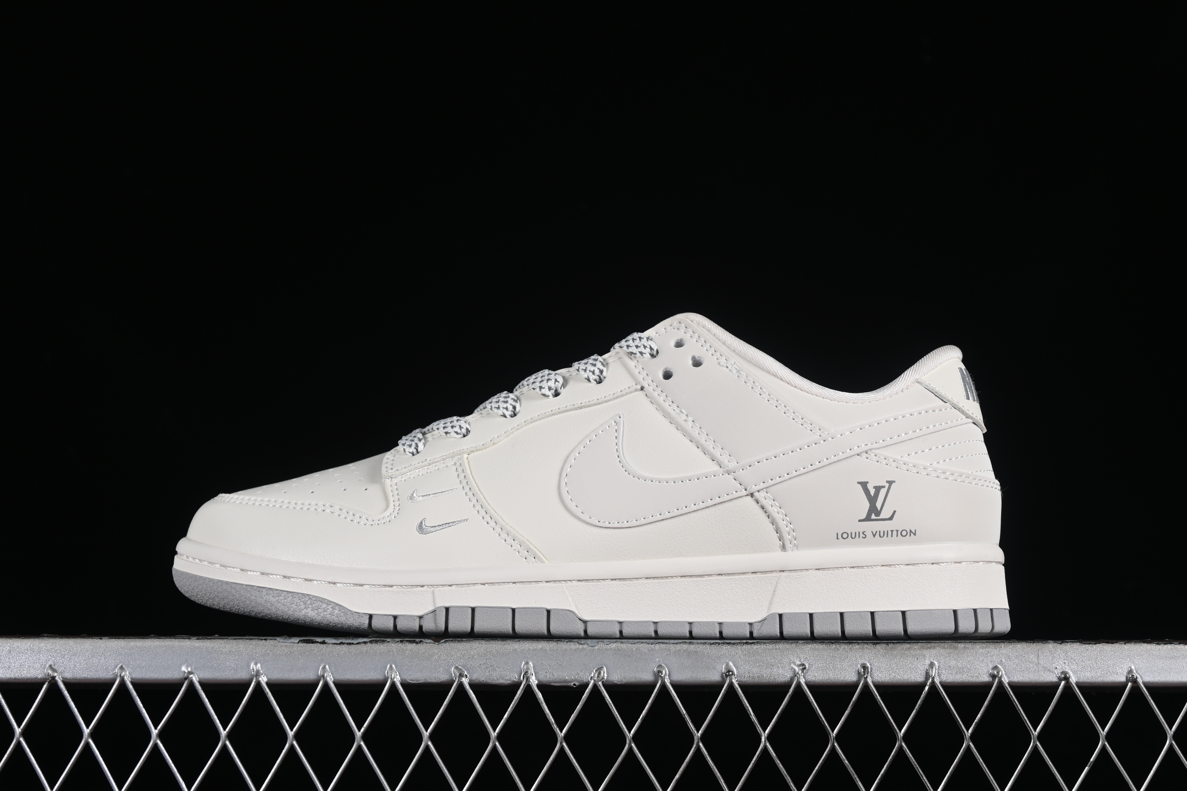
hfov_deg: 27.0
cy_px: 396
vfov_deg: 18.2
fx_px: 2473
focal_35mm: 75
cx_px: 594
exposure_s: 1/100
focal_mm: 50
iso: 160
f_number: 8
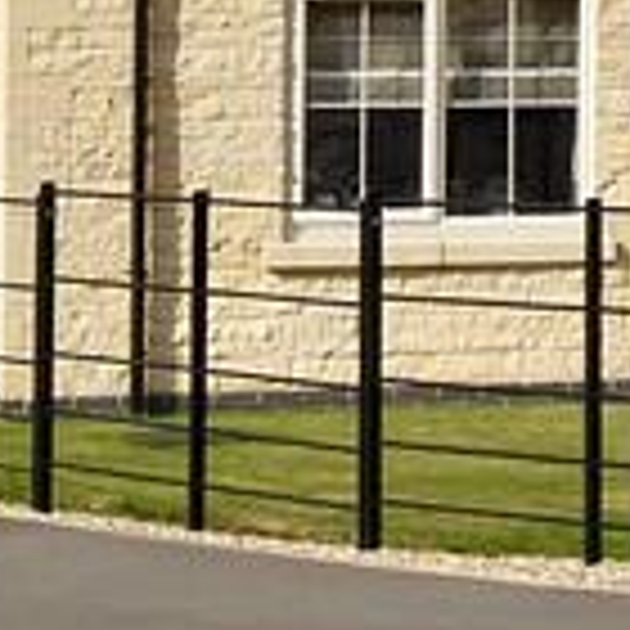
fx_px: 3830
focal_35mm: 186
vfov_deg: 9.3
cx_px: 1300
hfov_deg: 8.8
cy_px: -128
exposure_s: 1/800
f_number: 14
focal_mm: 20
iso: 800
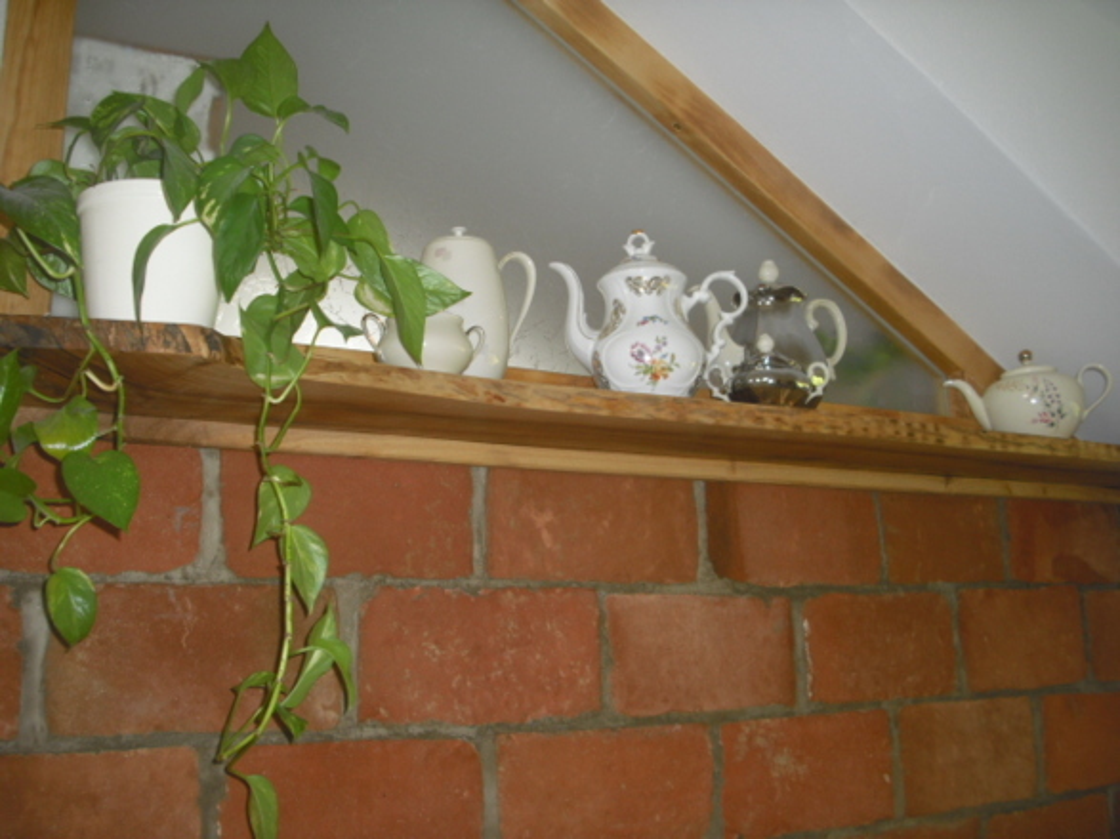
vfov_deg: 37.7
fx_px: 1229
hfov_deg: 49.0
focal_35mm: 38
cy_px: 420
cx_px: 560
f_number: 2.8
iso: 100
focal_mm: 6.2
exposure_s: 1/60
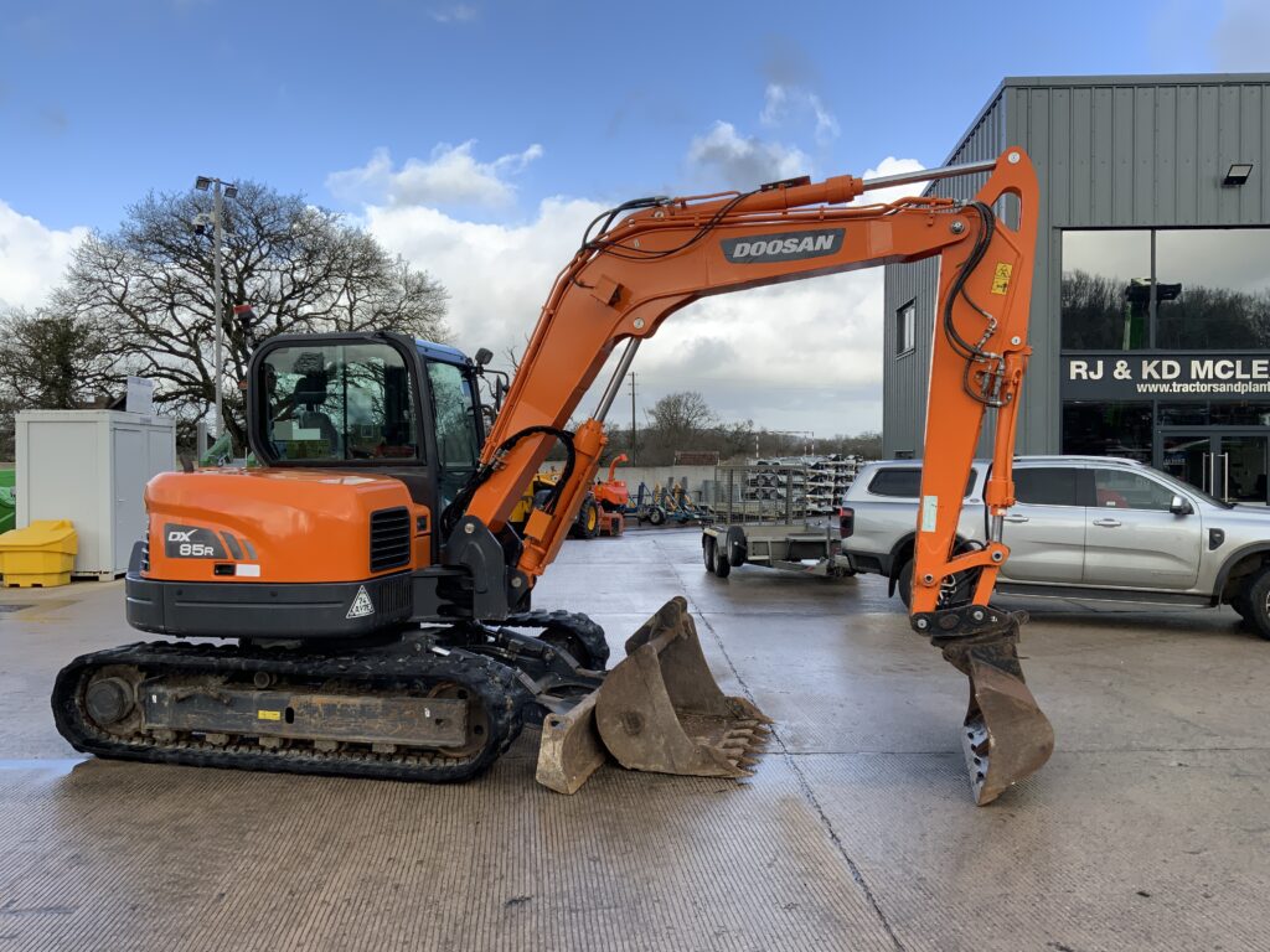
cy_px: 476
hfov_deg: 61.7
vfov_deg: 48.2
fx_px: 1064
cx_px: 635
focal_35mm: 29
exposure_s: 1/599
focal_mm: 3
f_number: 1.8
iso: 16
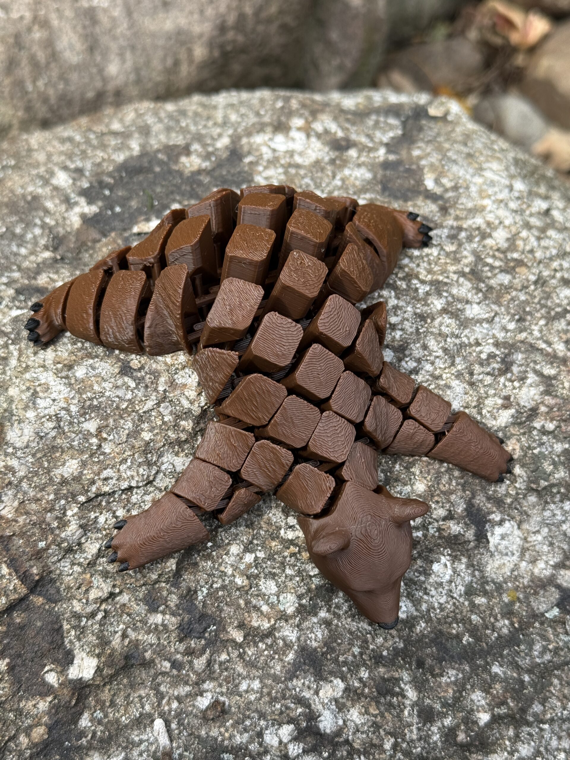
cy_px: 380
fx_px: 1054
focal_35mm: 48
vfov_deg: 39.7
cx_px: 285
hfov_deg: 30.3
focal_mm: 6.76
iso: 80
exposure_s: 1/1754
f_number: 1.78
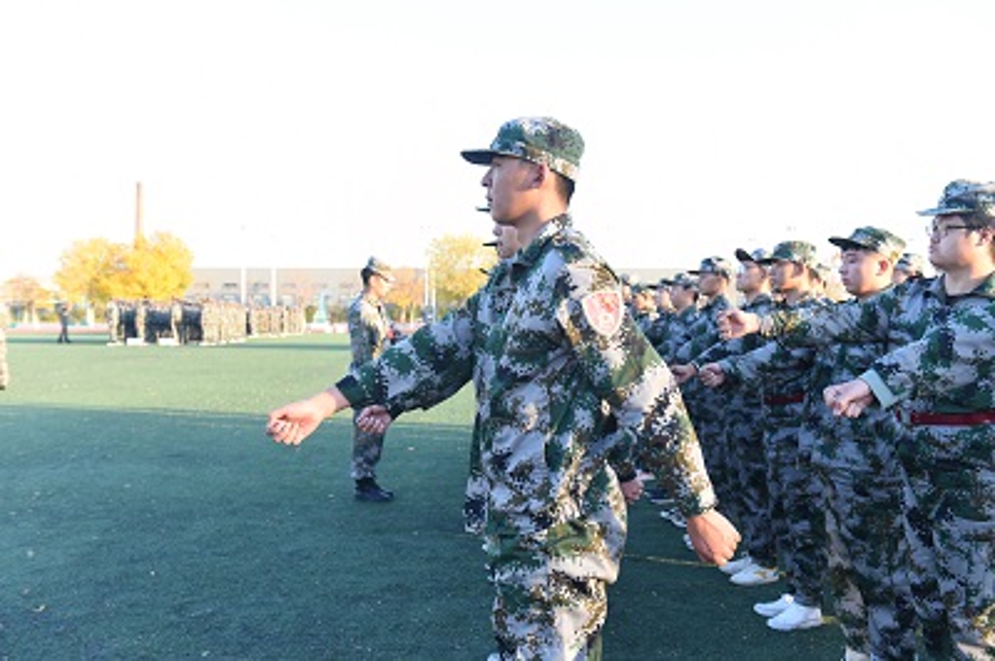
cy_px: 330
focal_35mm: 38
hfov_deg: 50.7
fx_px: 1049
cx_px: 498
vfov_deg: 35.0
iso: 1000
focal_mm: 38
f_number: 5
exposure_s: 1/400
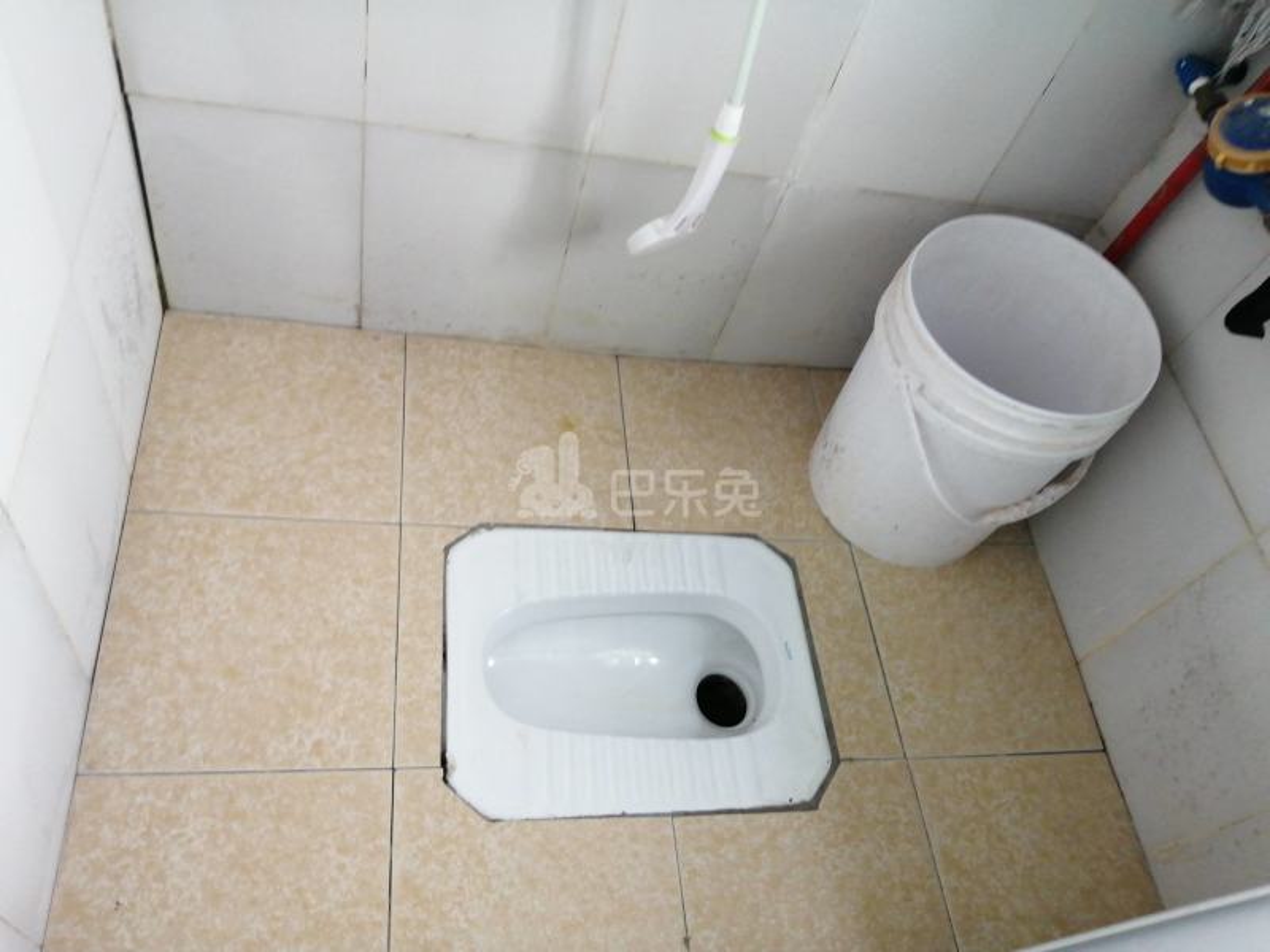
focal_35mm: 26
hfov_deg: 67.3
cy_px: 476
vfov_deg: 53.1
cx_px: 635
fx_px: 954
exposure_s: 1/33.3
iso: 200
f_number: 1.8
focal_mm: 3.6
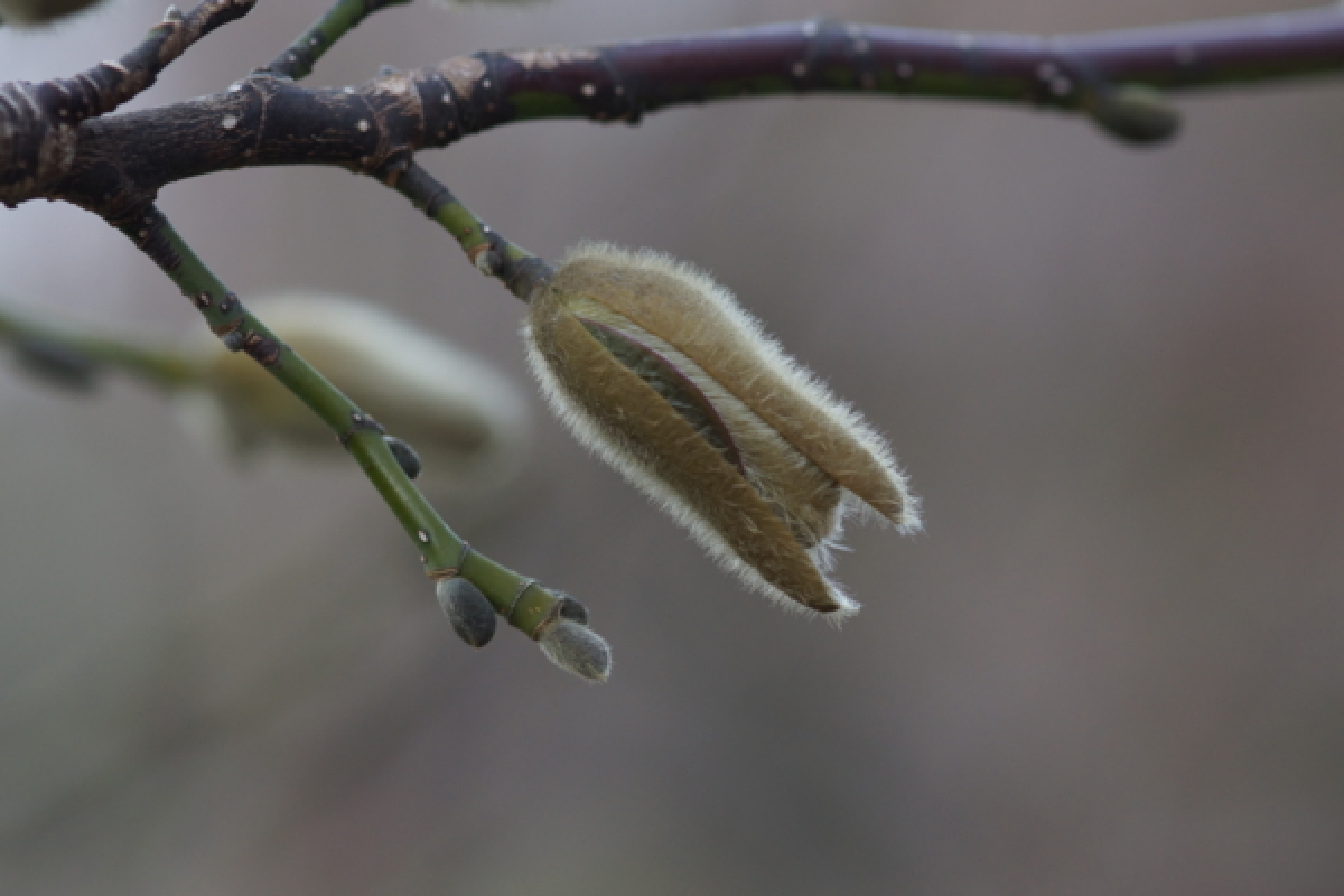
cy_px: 448
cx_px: 672
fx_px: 5600
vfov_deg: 9.1
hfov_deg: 13.7
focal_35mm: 150
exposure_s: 1/160
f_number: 4
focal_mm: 100
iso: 400
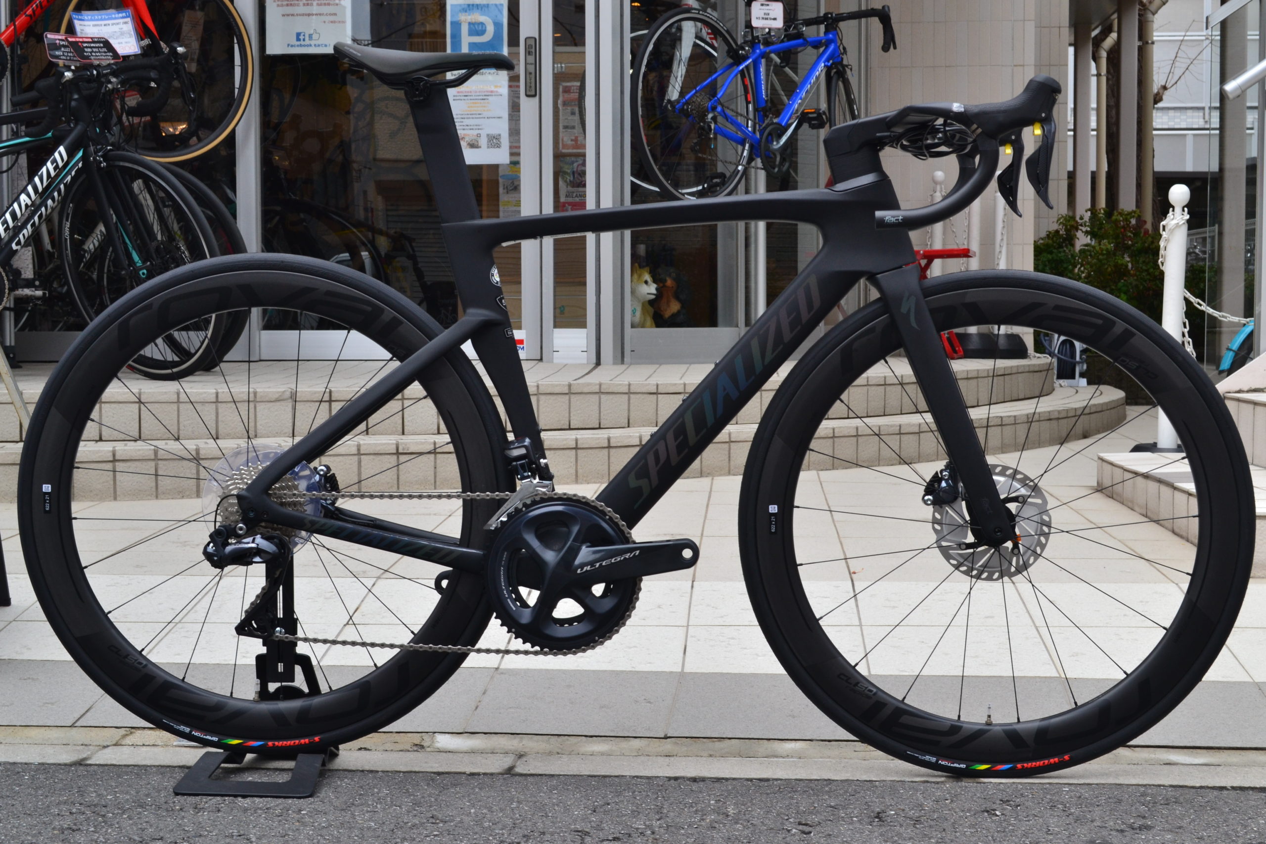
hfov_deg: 36.9
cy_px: 422
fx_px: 1899
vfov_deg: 25.1
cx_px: 633
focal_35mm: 54
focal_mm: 36
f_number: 9
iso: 400
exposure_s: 1/125
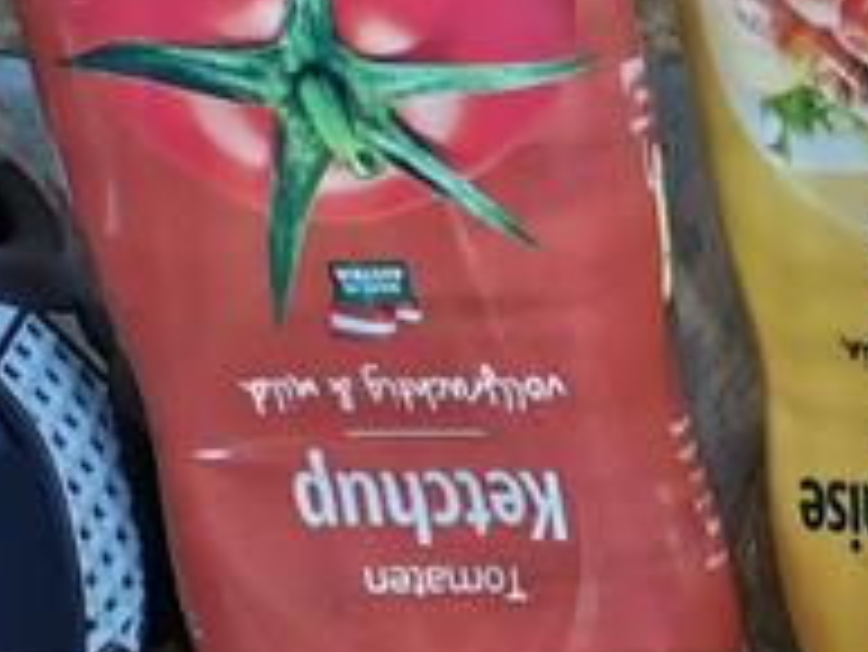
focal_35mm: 144
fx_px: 3613
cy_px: 1630
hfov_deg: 11.5
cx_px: 2028
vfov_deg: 9.1
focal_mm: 5.58
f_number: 1.8
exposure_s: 1/119
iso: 50
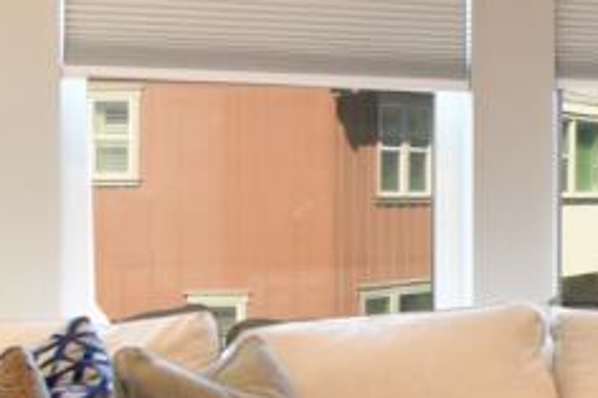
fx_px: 1477
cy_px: 403
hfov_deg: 16.0
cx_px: 1297
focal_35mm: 89
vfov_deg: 15.1
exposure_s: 1/250
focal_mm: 14
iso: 320
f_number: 11
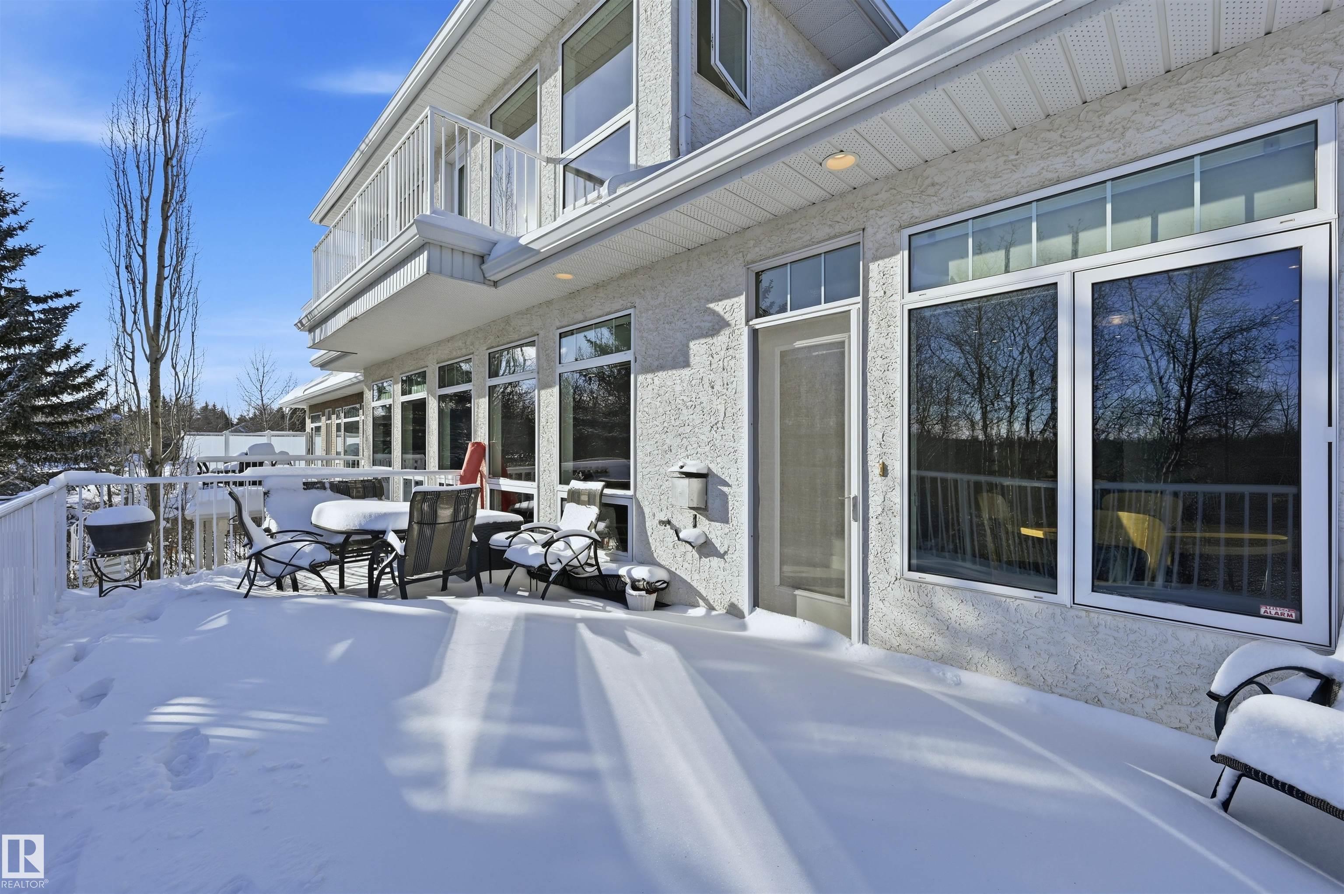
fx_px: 522
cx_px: 672
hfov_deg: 104.3
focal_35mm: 14
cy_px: 447
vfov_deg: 81.1
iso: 100
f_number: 9
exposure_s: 1/1600
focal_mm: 14
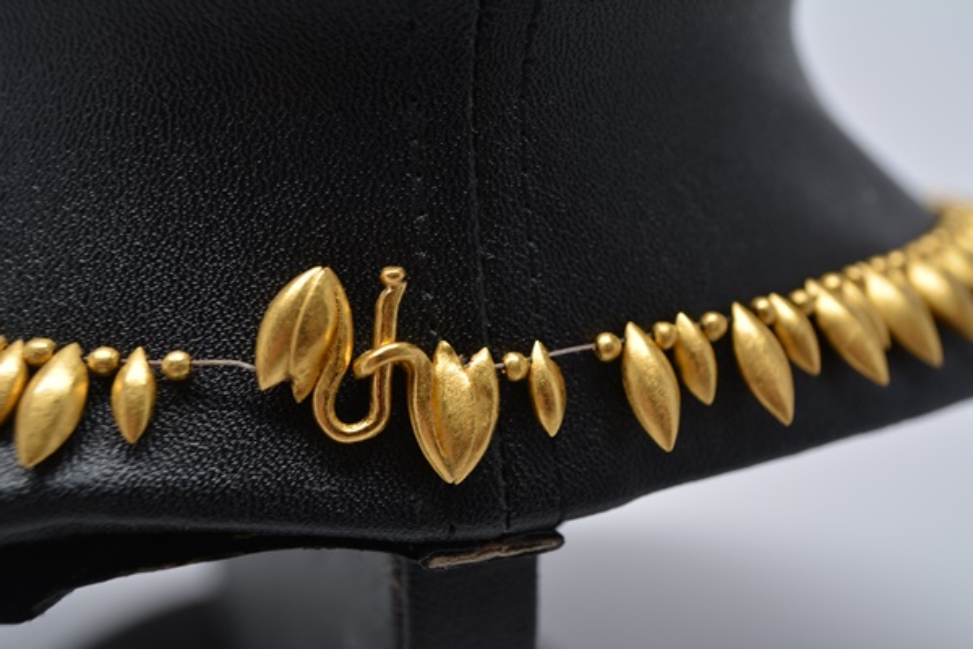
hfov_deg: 49.6
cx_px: 486
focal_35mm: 39
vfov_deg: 34.2
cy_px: 324
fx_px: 1054
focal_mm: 26
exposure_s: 1/15
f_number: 5.6
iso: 200
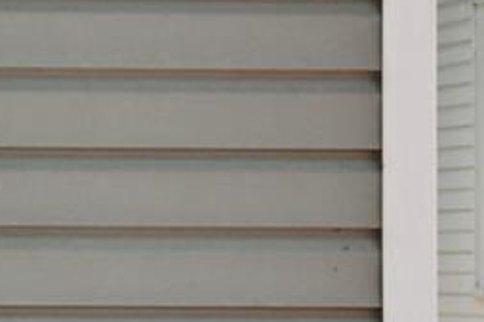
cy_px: 244
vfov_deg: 7.2
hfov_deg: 9.7
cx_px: -638
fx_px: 2539
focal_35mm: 189
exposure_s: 1/400
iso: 100
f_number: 7.1
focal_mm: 20
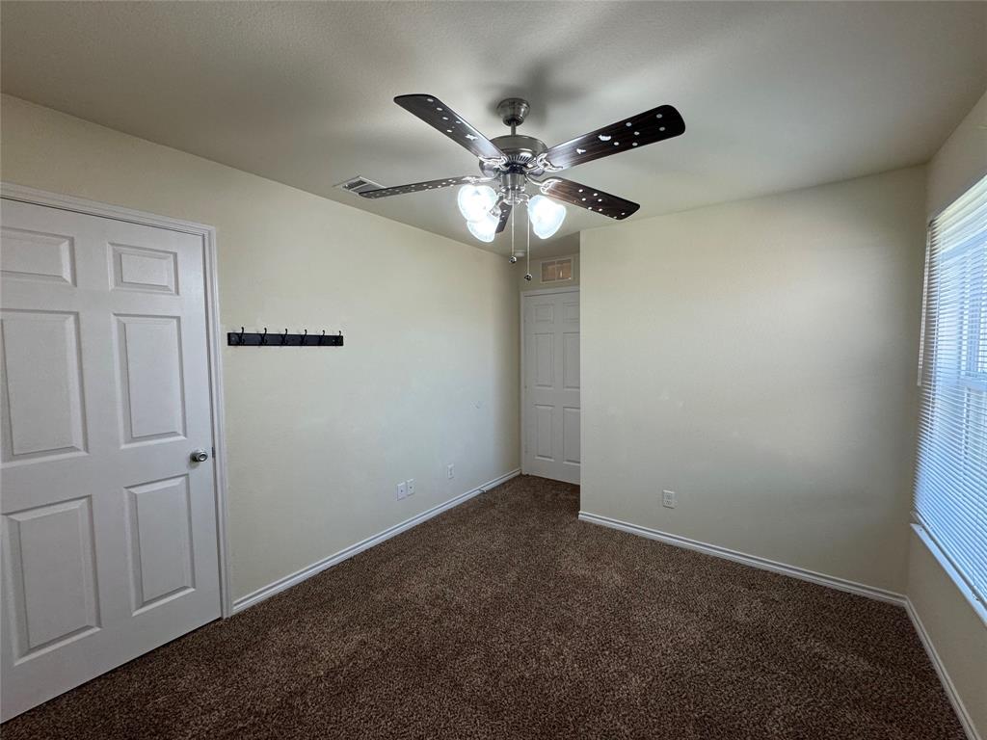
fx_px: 399
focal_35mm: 14
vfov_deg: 85.7
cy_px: 370
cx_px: 494
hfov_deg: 102.1
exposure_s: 1/120
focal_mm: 2.22
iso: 160
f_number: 2.2
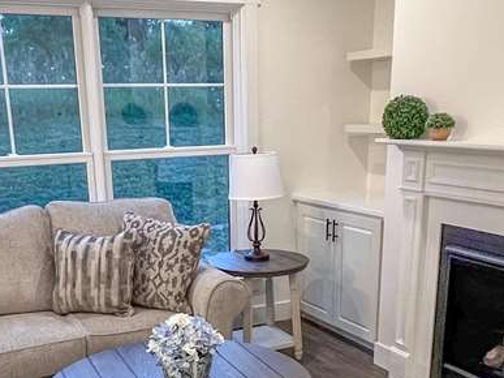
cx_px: 238
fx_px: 626
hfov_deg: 43.8
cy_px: 312
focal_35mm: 43
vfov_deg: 32.5
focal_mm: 1.57
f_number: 1.8
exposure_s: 1/60
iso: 400
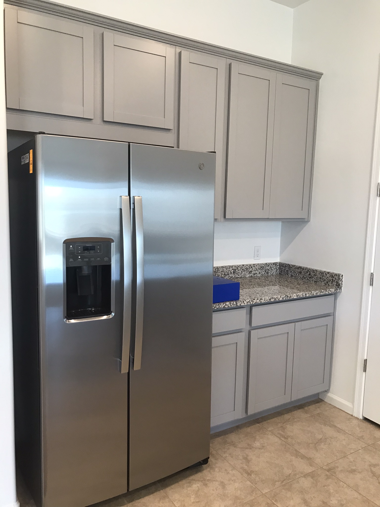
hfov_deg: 49.7
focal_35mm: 28
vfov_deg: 63.4
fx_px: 410
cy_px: 254
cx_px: 190
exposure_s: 1/24
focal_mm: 3.99
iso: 32
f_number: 1.8
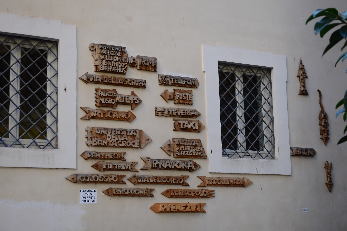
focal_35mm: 64
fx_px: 617
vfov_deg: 21.2
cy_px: 115
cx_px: 175
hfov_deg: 31.4
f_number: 5.3
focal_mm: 42
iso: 100
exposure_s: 1/40
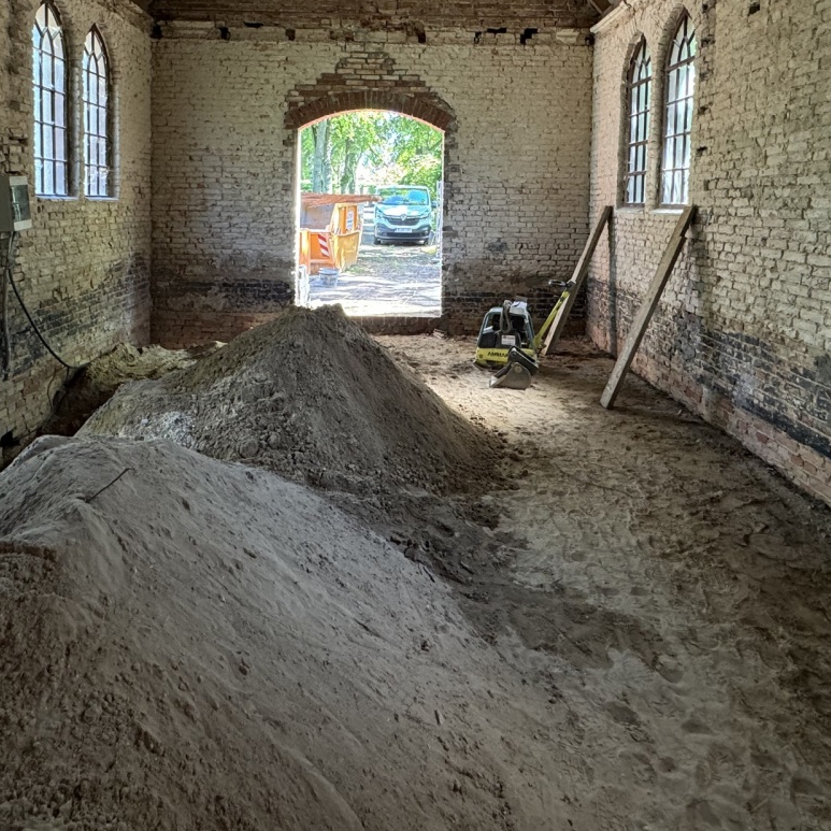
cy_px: 231
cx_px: 397
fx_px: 652
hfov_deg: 65.0
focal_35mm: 24
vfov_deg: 62.1
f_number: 2.2
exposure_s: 1/60
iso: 320
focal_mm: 2.2
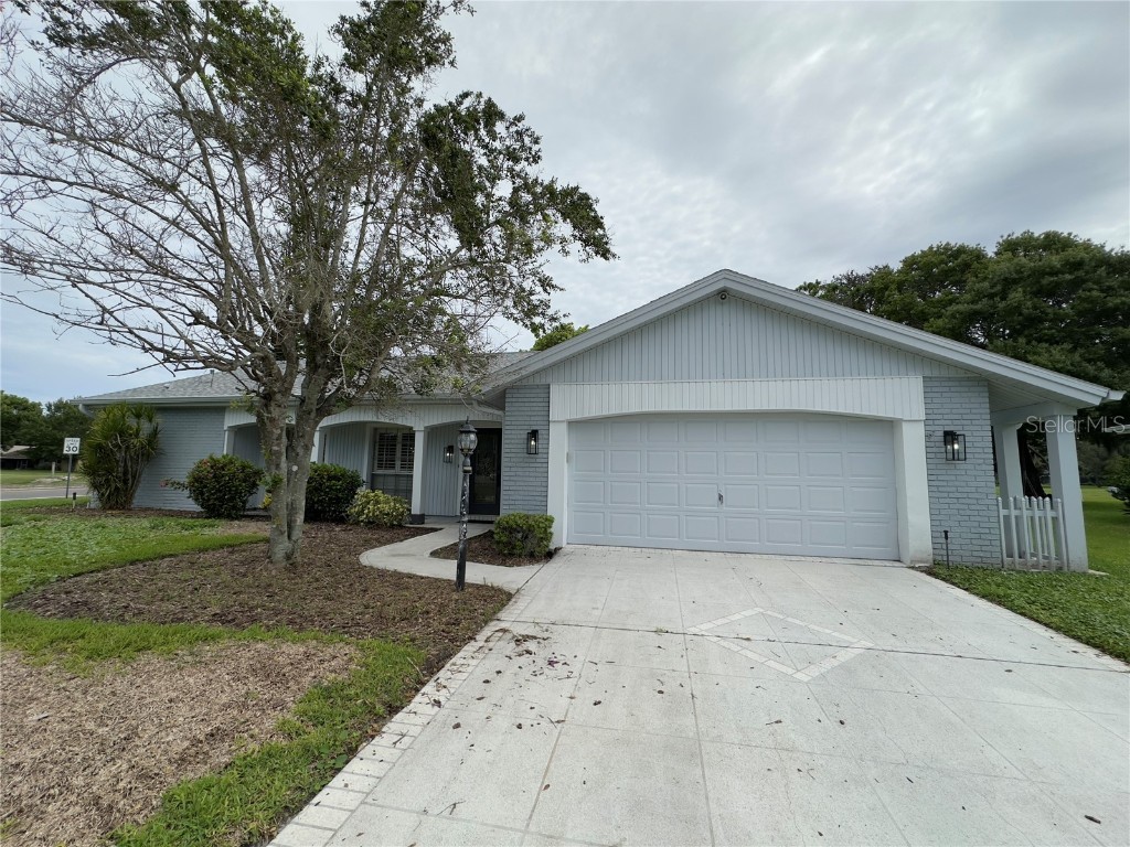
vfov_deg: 85.7
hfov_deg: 102.1
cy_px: 424
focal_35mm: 14
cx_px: 565
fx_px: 457
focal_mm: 2.22
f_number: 2.2
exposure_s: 1/2451
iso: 50
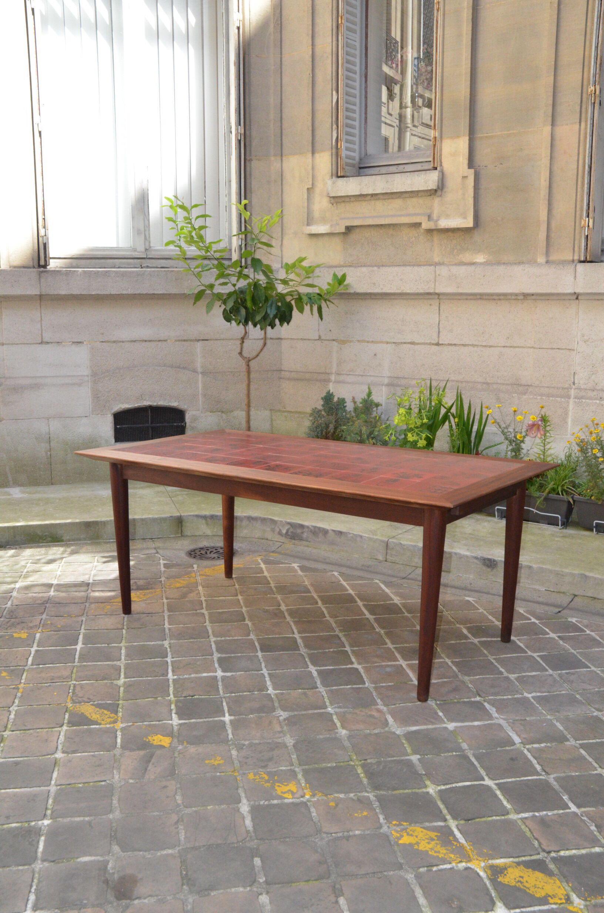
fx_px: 910
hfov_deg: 36.7
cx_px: 302
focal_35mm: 36
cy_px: 456
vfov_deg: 53.2
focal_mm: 24
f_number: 13
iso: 2000
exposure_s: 1/250
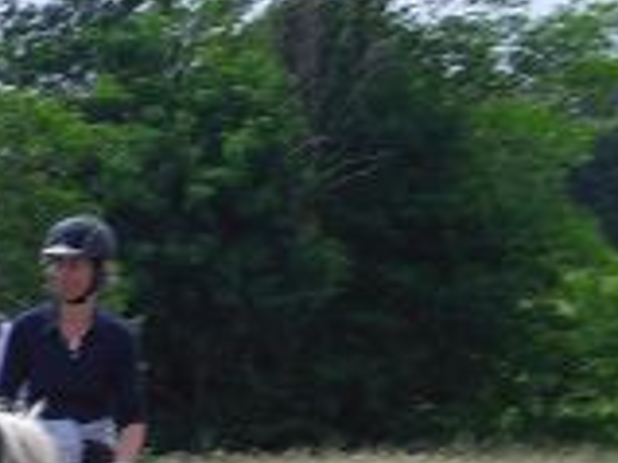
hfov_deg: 11.7
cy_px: 535
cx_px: -35
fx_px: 2979
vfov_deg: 8.8
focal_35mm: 167
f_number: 5.6
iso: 64
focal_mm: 6.2
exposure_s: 1/320
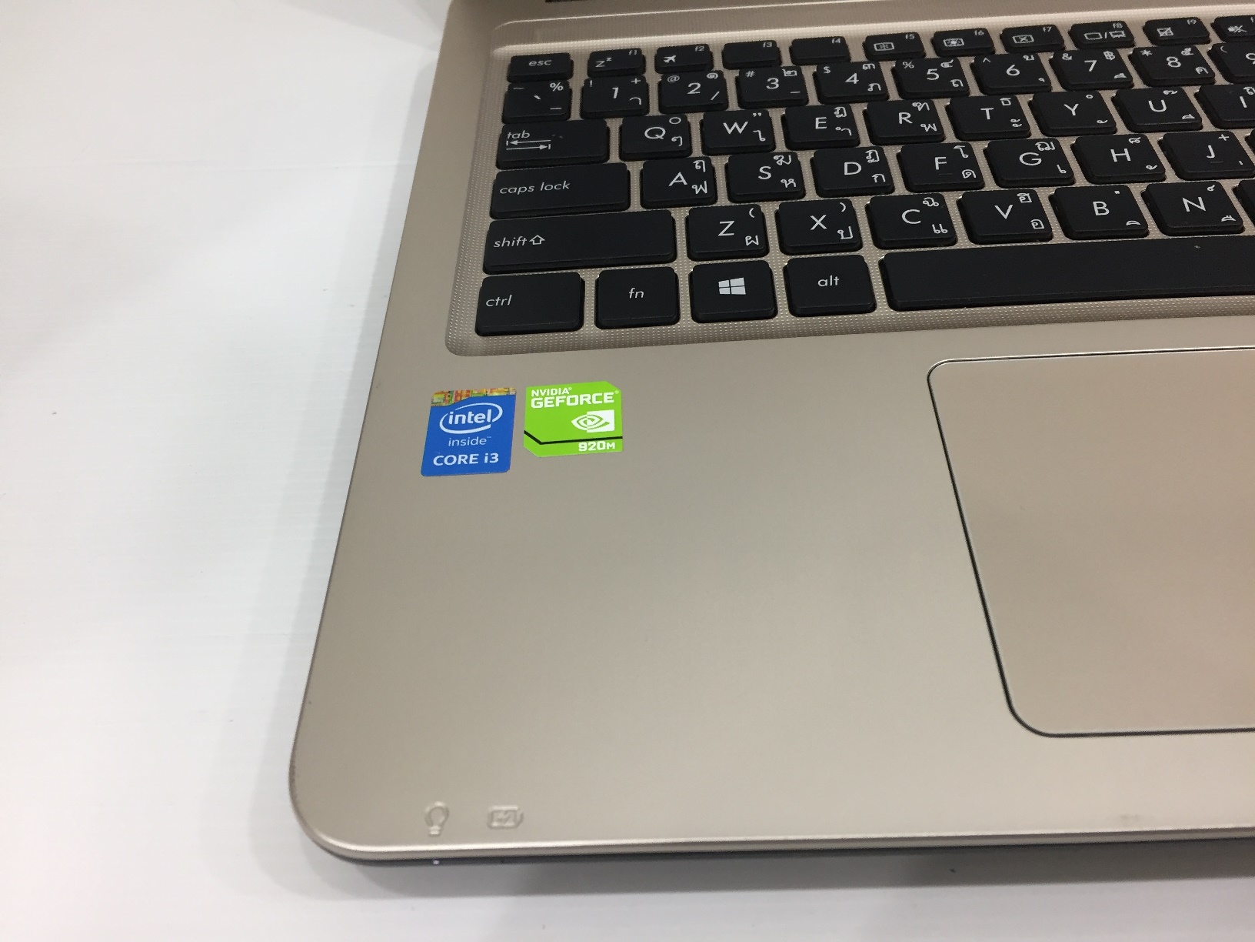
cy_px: 471
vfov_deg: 48.2
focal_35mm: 29
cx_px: 628
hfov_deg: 61.7
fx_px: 1051
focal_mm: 4.15
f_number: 2.2
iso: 80
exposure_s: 1/33
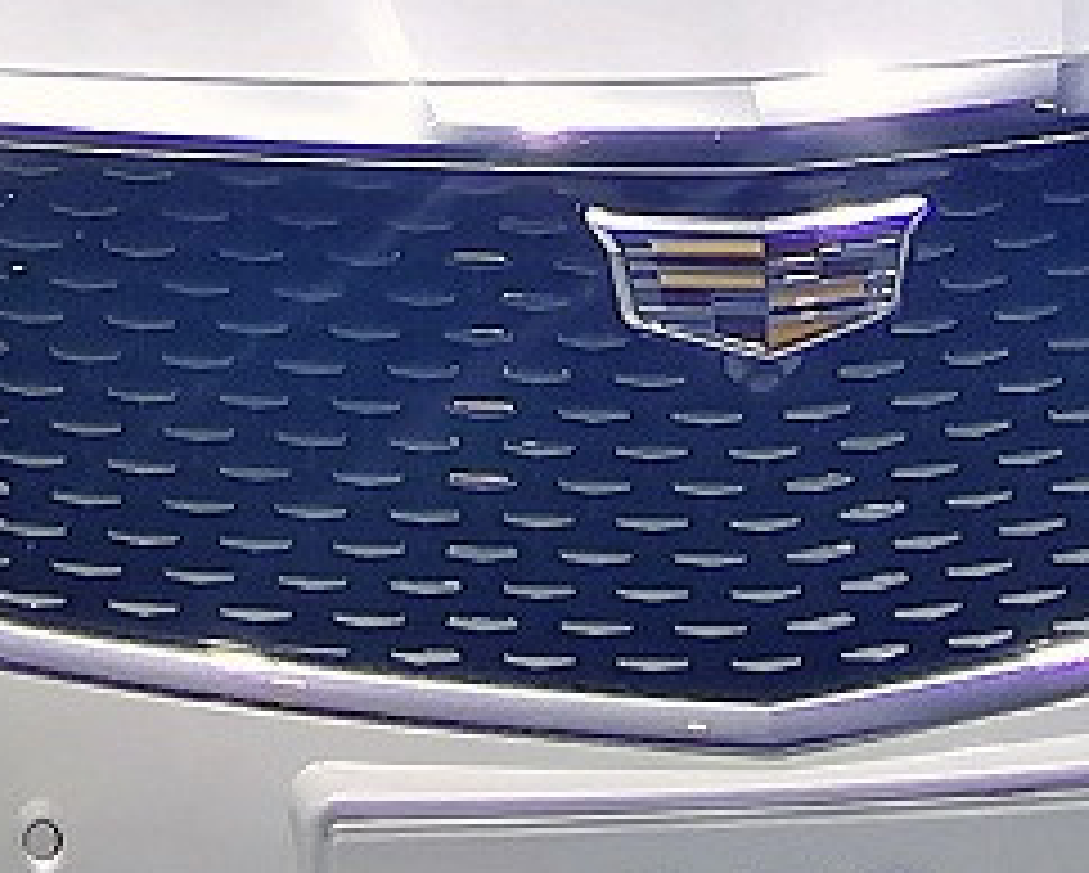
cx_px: 225
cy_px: -1782
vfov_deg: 9.4
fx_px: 4161
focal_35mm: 129
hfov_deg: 14.8
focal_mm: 2.35
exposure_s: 1/141
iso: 50
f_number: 2.2
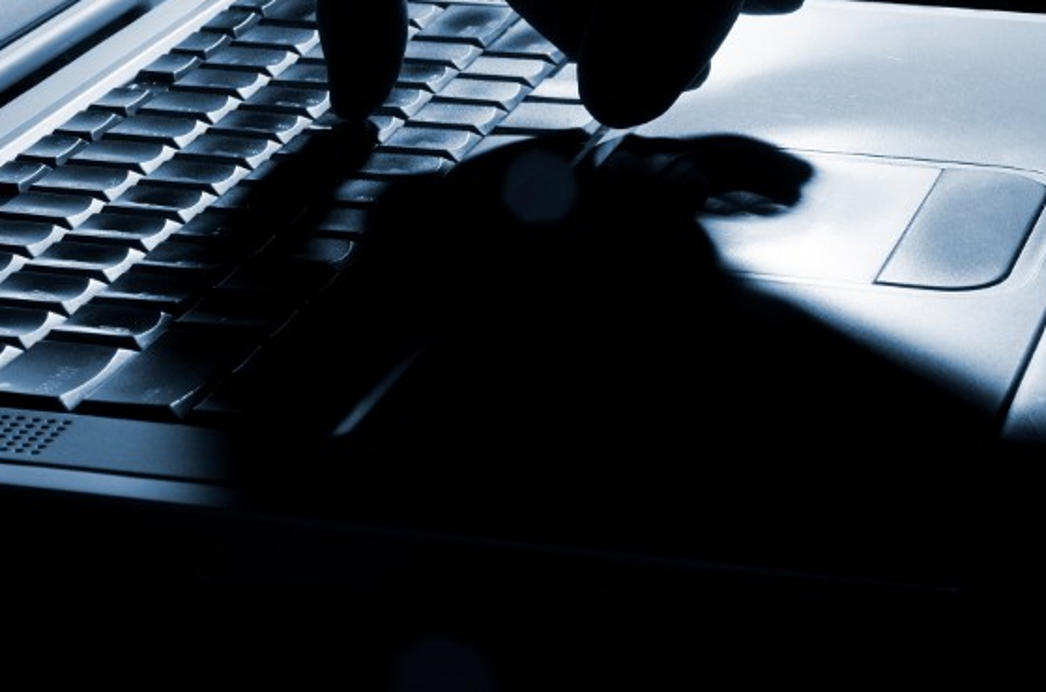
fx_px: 2754
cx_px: 543
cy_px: 339
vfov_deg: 14.3
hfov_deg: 21.5
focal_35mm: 95
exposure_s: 1/160
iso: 200
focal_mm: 60
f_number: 29
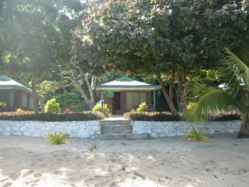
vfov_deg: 37.7
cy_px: 94
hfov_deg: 49.0
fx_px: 273
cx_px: 124
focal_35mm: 38
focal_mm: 7.8
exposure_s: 1/406
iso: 79
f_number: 2.8
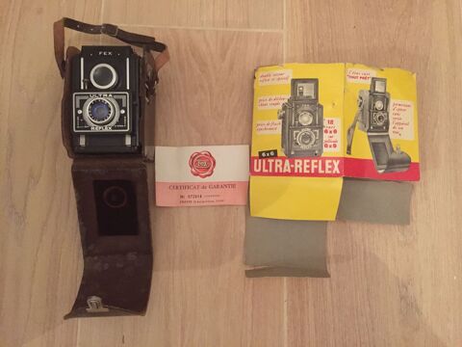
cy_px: 174
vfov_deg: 48.2
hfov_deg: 61.7
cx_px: 231
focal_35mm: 29
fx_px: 387
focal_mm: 4.15
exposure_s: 1/17
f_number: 2.2
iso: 400
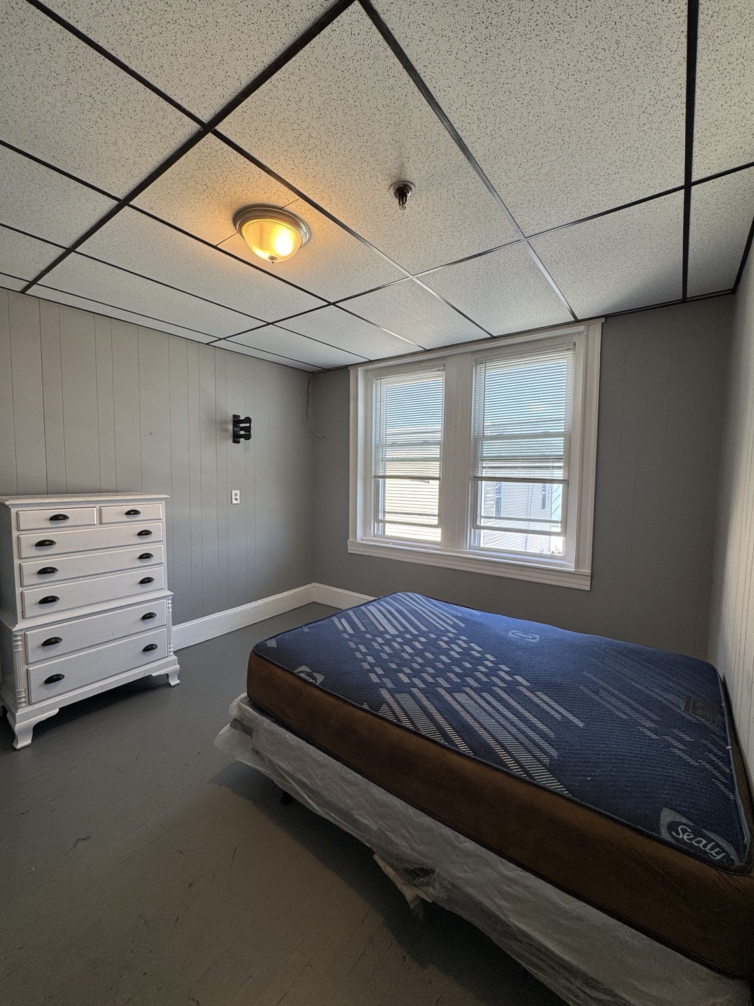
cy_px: 503
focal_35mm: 14
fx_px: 407
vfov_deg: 102.1
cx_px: 377
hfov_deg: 85.7
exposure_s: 1/120
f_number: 2.2
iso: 80
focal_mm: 2.22
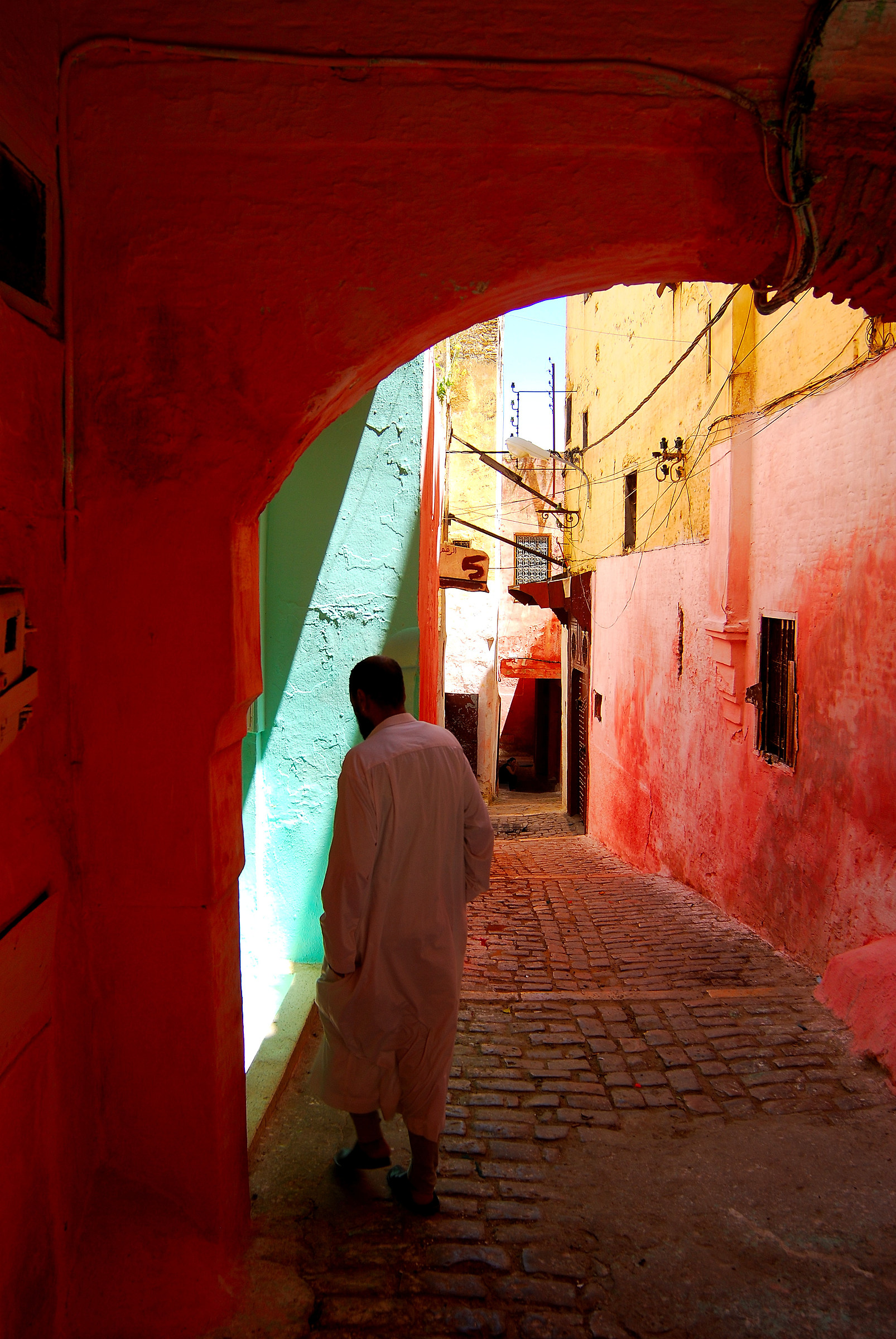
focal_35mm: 27
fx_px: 1005
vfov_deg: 67.3
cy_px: 670
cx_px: 448
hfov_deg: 48.0
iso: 100
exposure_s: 1/160
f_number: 6.3
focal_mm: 18
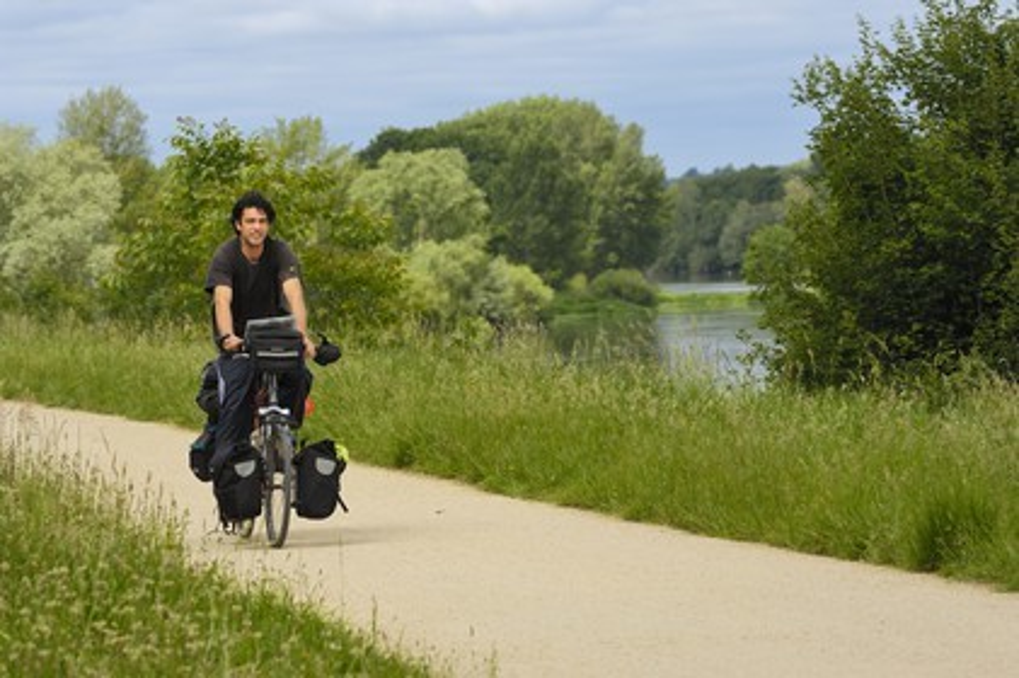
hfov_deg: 11.0
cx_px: 510
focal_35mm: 188
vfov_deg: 7.3
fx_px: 5303
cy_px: 339
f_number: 5.3
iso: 100
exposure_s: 1/250
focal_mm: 125
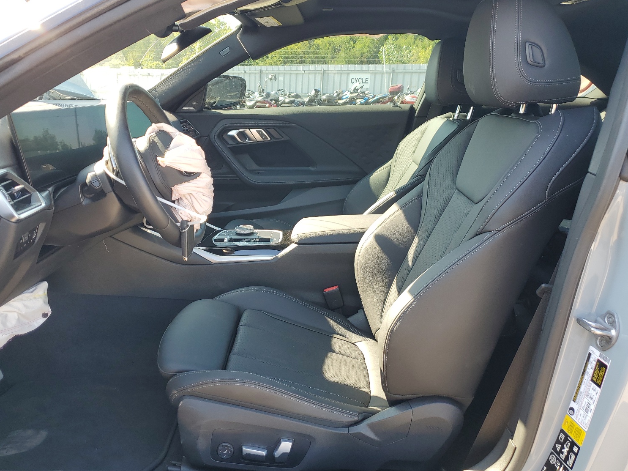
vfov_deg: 49.7
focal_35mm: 28
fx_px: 508
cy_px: 231
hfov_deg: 63.4
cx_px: 303
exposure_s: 1/204
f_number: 1.5
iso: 50
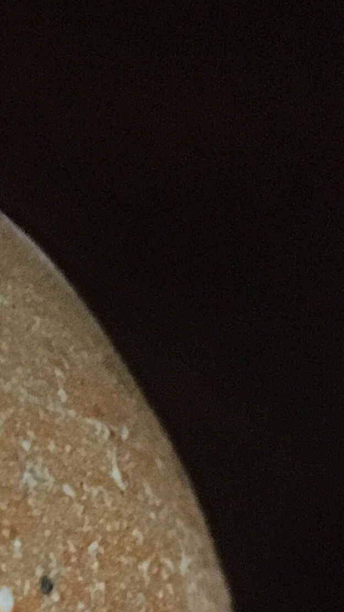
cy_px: 913
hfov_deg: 9.6
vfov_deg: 16.9
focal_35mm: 115
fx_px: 1865
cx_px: -429
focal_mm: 4.15
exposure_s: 1/17
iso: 320
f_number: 2.2
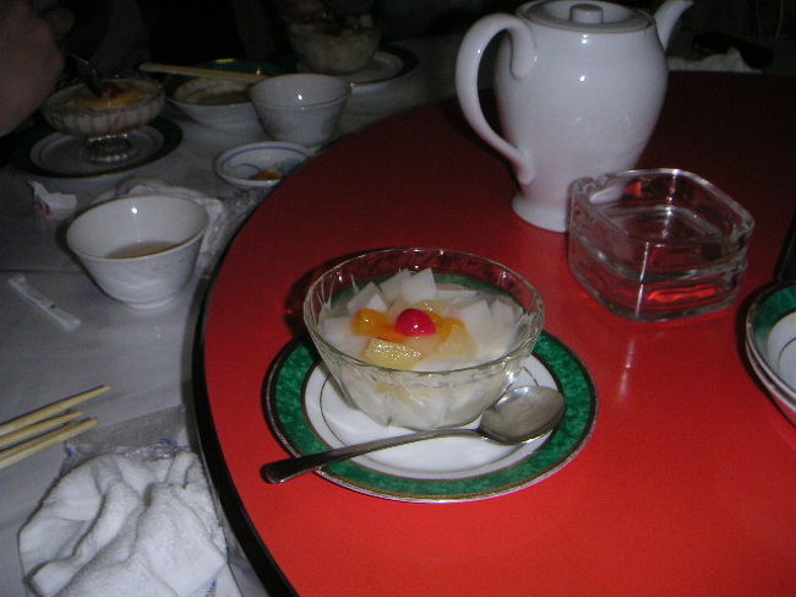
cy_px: 298
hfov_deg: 49.0
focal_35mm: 38
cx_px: 398
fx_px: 873
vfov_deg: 37.7
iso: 160
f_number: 6.7
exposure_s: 1/45
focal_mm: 6
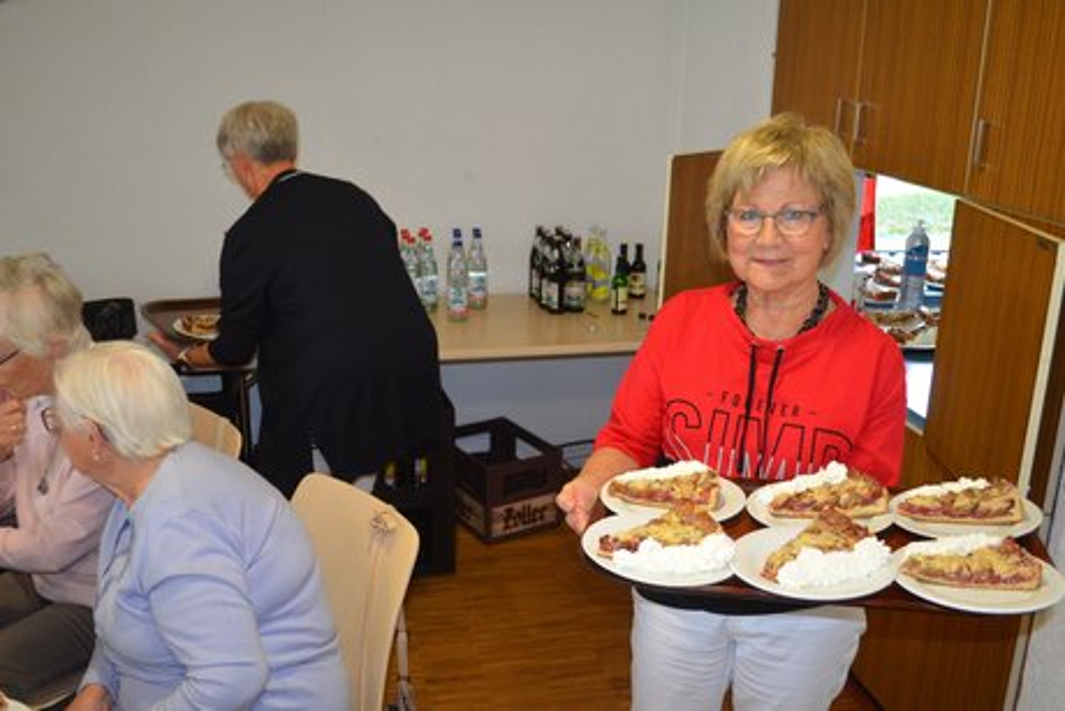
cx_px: 532
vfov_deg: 36.9
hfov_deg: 53.1
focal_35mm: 36
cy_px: 356
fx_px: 1065
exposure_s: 1/60
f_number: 4
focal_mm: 24
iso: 900
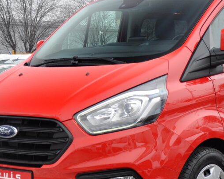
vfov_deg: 16.9
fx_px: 603
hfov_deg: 20.9
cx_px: 170
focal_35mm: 91
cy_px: 94
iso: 500
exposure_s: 1/100
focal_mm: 32
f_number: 5
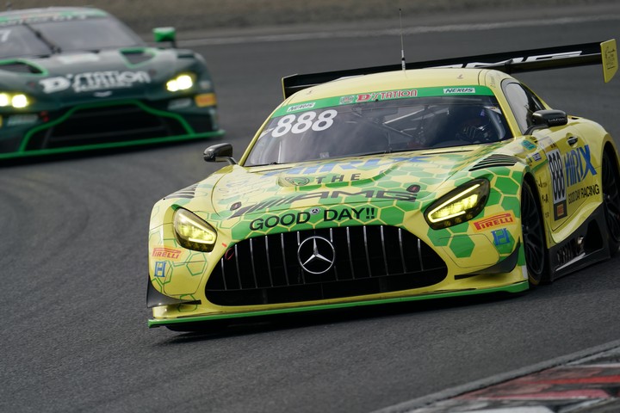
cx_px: 310
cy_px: 206
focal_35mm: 600
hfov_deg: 3.4
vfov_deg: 2.3
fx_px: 10333
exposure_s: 1/800
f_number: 7.1
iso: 250
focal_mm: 600
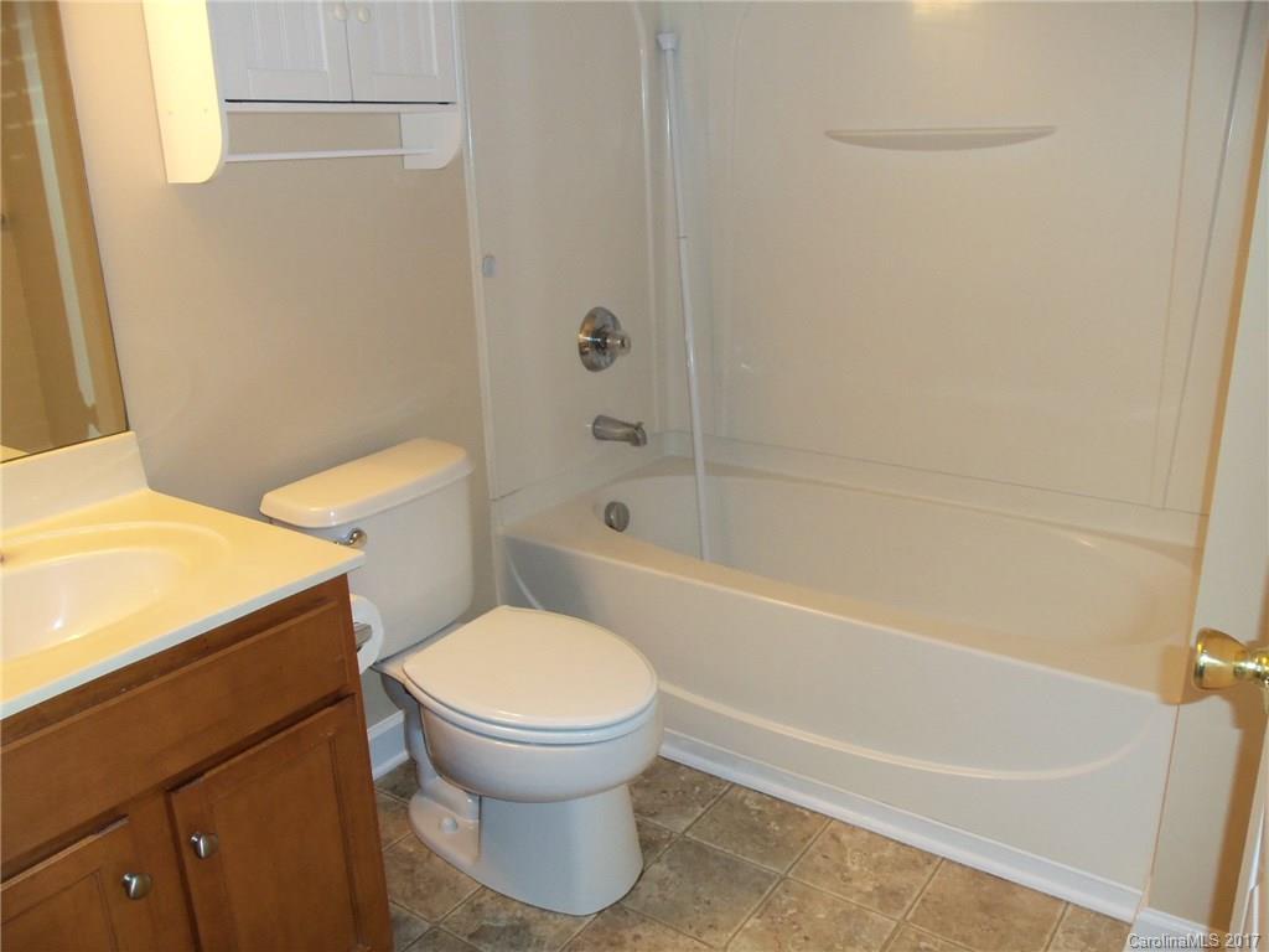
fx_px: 1063
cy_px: 476
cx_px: 634
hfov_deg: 61.7
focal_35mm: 29
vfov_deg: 48.2
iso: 100
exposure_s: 1/30
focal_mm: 5.2
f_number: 3.4
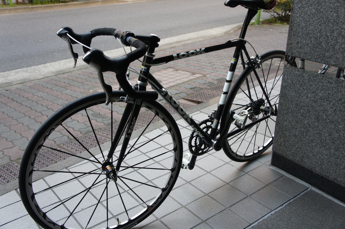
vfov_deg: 38.3
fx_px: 330
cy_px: 114
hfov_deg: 55.1
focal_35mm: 34
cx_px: 172
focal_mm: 23
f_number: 4
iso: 200
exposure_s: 1/40
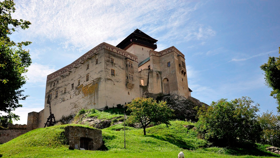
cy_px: 83
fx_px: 294
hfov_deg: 51.0
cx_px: 139
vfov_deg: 30.1
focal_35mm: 40
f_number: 5.6
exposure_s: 1/1250
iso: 640
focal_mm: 25
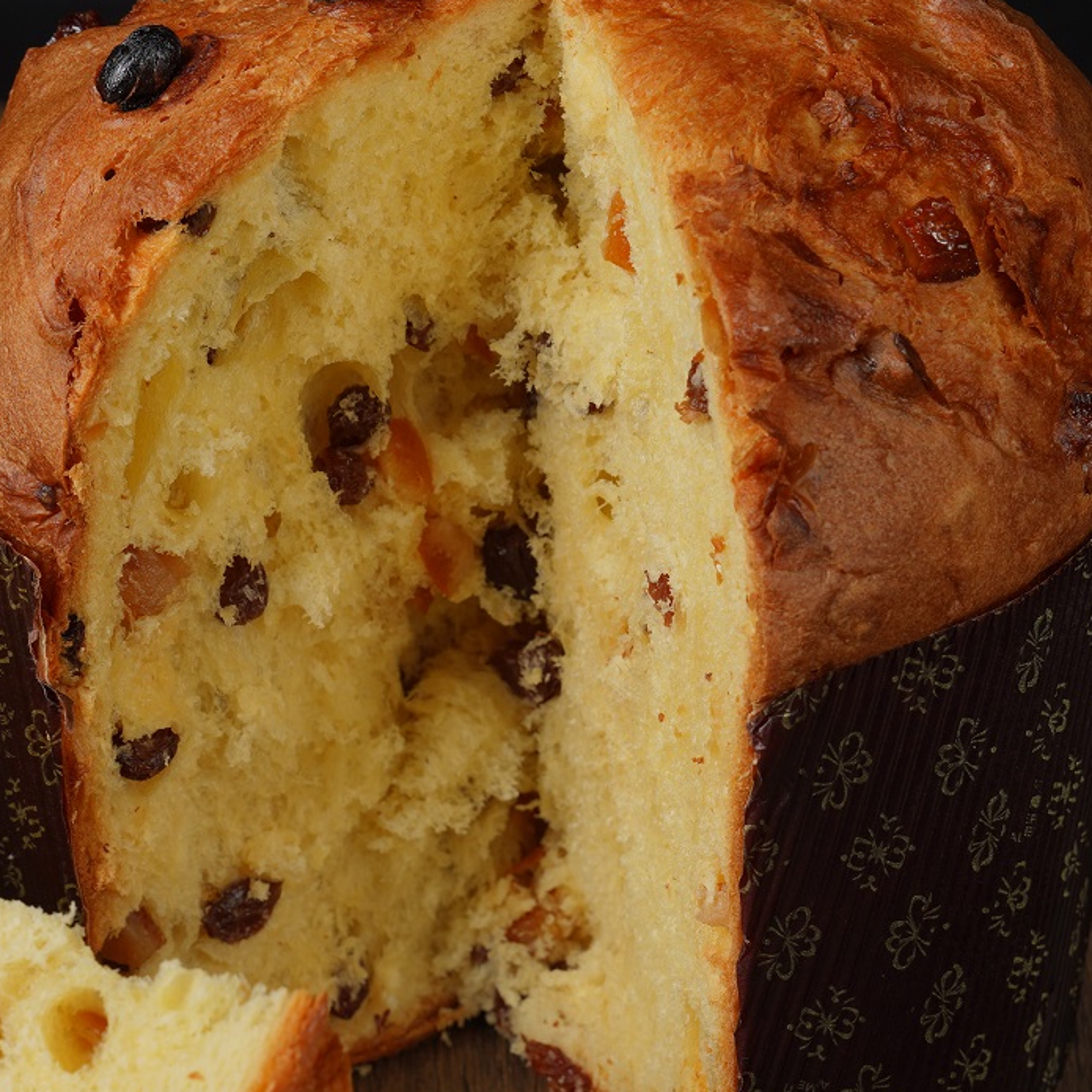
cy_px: 772
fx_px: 5675
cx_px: 391
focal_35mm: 159
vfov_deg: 11.0
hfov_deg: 11.0
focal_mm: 65
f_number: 8
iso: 50
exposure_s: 1/200
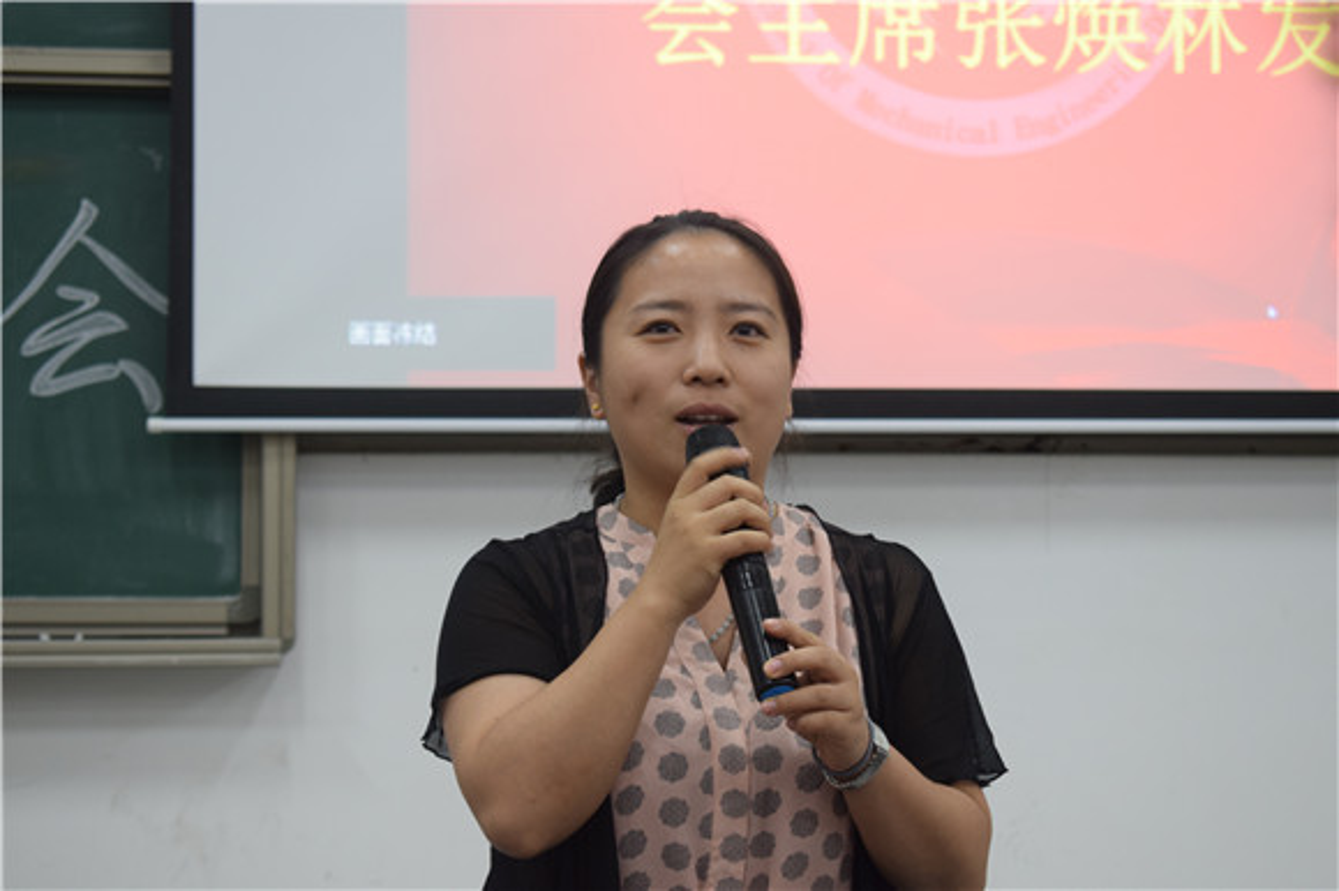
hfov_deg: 24.6
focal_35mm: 82
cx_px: 670
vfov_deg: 16.5
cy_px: 446
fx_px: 3067
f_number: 5.6
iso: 800
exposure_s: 1/13
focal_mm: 55
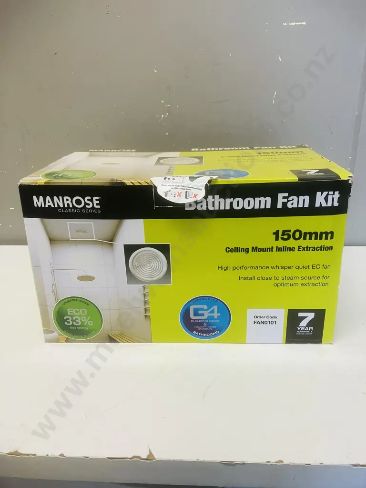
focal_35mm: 28
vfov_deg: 63.4
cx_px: 183
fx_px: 395
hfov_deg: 49.7
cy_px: 244
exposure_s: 1/50
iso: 50
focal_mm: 3.99
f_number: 1.8
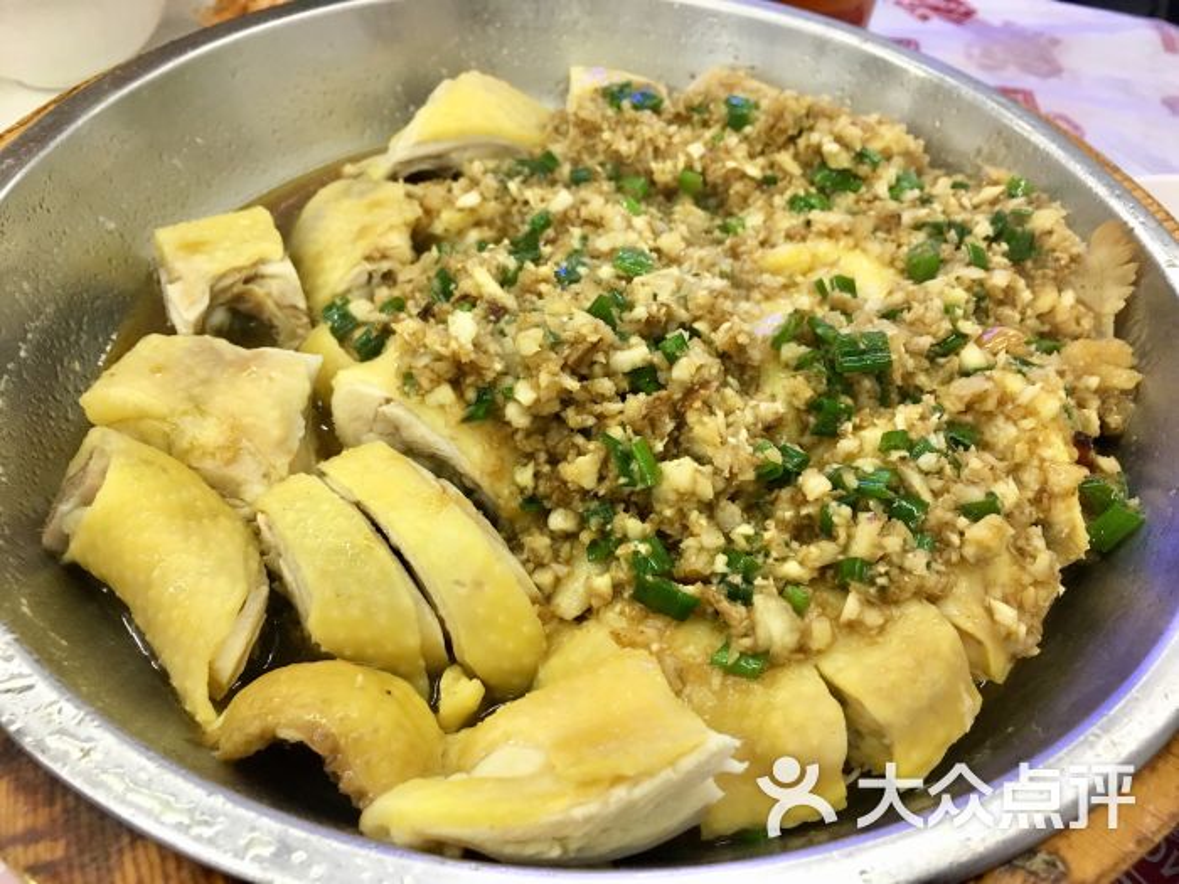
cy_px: 442
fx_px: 988
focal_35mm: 29
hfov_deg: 61.7
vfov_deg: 48.2
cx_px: 590
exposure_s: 1/33
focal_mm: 4.15
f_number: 2.2
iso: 125
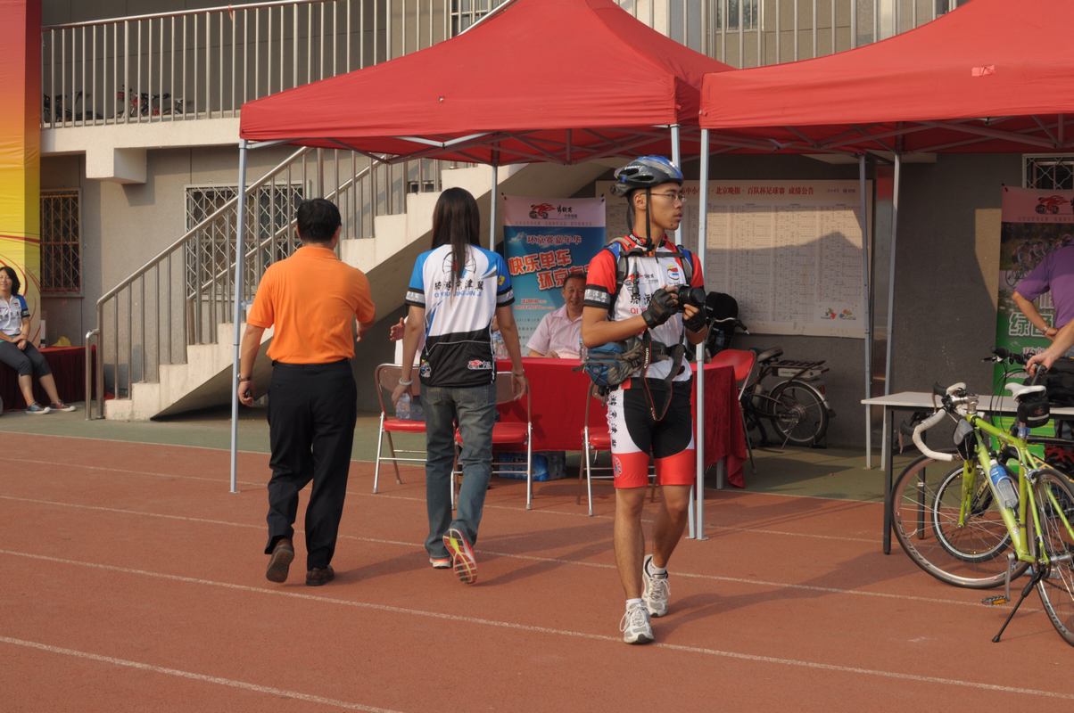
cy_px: 356
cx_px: 537
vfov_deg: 25.7
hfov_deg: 37.9
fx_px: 1565
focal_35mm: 52
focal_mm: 35
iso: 200
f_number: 11
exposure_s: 1/200
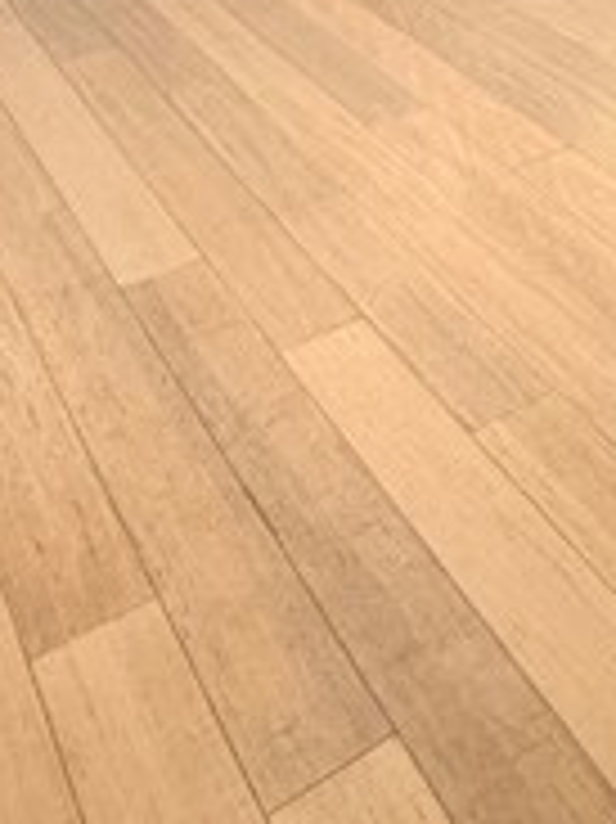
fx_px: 1164
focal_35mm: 49
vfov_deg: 31.9
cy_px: -185
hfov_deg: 29.6
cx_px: 342
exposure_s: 1/60
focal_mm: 2.22
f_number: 2.2
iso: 250
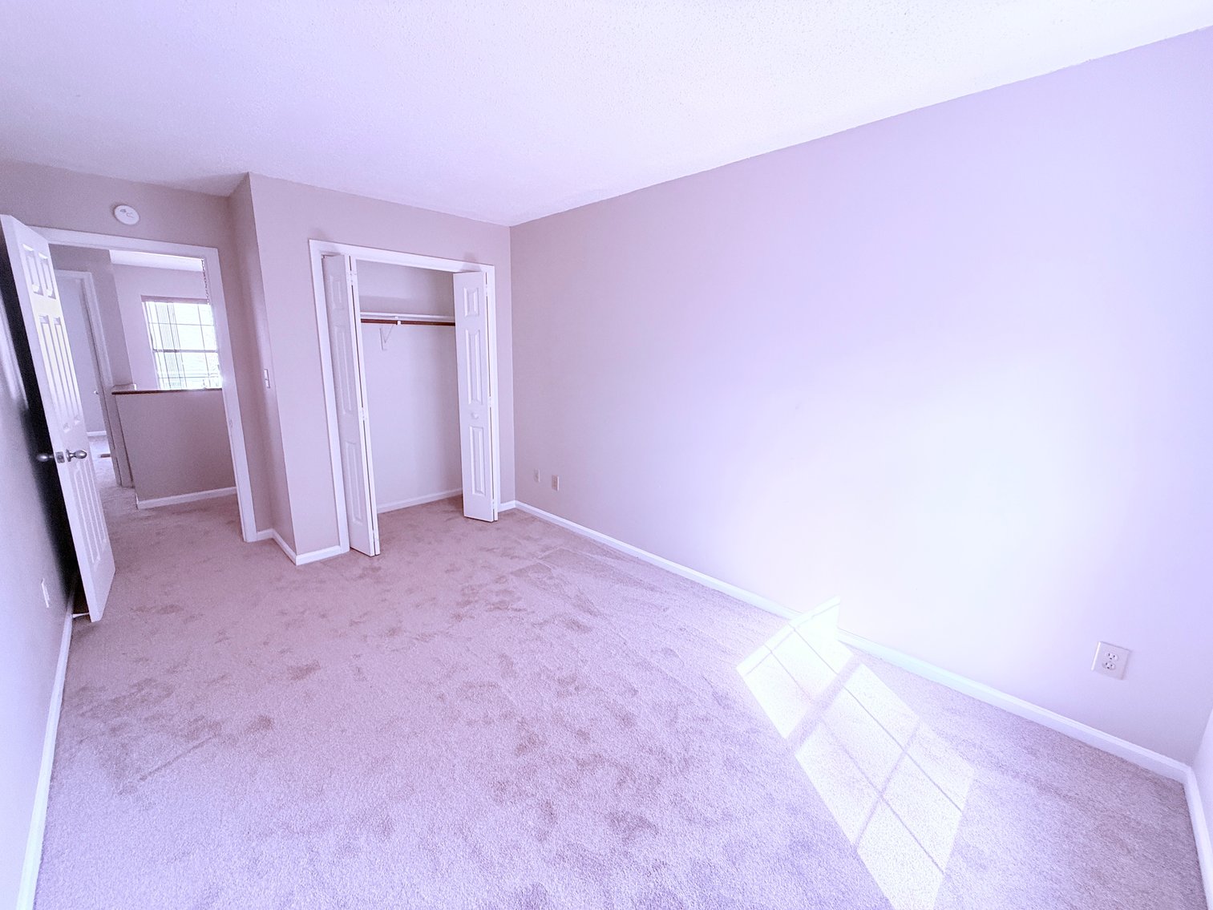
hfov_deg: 102.1
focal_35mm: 14
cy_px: 455
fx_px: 491
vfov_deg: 85.7
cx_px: 606
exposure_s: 1/99
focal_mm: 2.22
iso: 160
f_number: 2.2
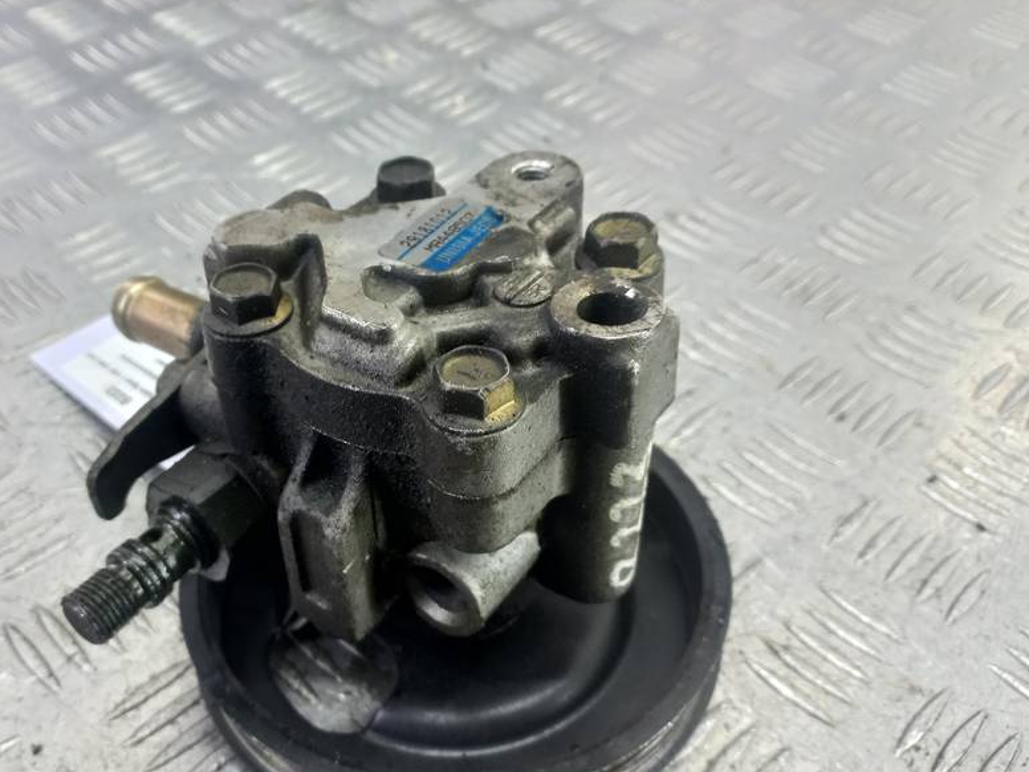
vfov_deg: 42.9
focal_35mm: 33
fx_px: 981
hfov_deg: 54.8
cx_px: 395
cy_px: 413
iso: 125
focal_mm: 4.6
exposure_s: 1/50
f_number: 1.8
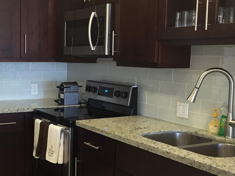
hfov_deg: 33.5
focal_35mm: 57
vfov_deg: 25.6
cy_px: 103
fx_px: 387
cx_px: 79
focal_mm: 4.15
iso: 80
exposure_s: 1/30
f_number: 2.2
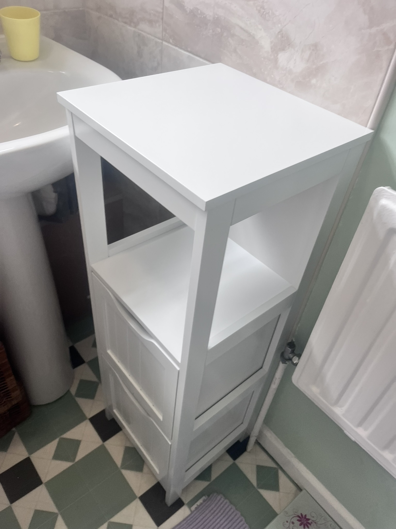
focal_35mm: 26
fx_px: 397
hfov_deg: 53.1
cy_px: 264
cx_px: 198
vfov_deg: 67.3
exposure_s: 1/100
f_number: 1.6
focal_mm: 5.1
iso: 100
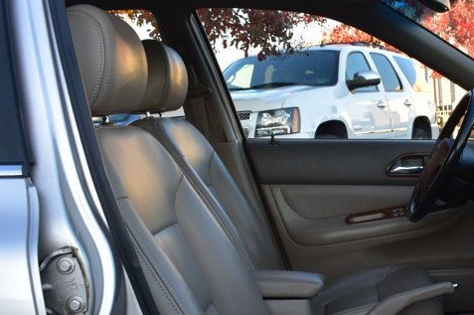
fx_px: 763
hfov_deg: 32.5
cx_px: 440
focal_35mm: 58
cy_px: 263
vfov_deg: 22.9
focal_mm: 18
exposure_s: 1/100
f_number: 9
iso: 400
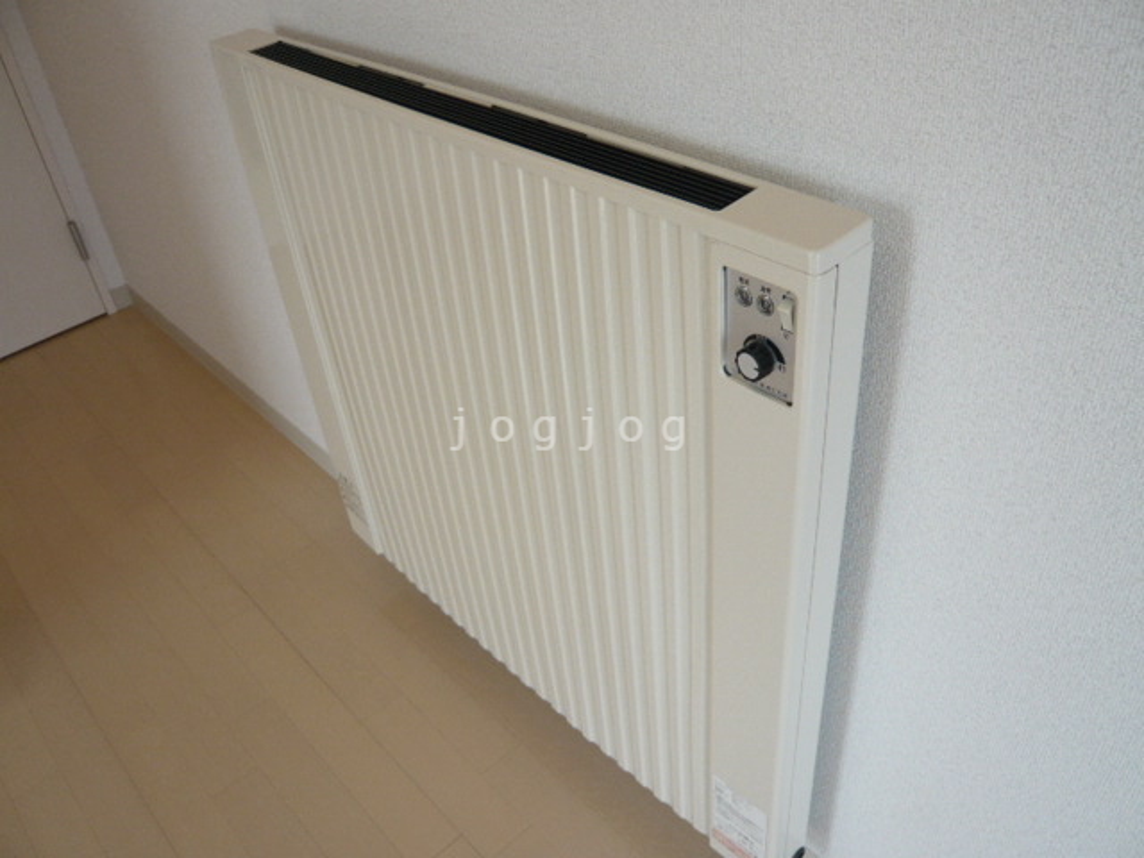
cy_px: 429
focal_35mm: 28
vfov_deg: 49.7
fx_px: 925
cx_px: 572
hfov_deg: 63.4
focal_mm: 4.6
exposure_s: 1/80
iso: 100
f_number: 2.8
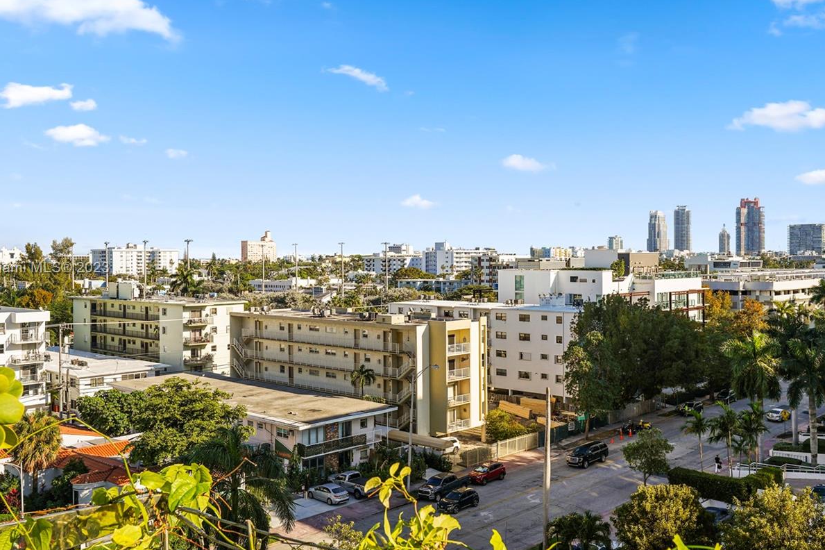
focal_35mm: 35
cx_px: 443
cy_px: 269
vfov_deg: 37.8
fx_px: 802
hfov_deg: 54.4
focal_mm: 26
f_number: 9
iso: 125
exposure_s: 1/320
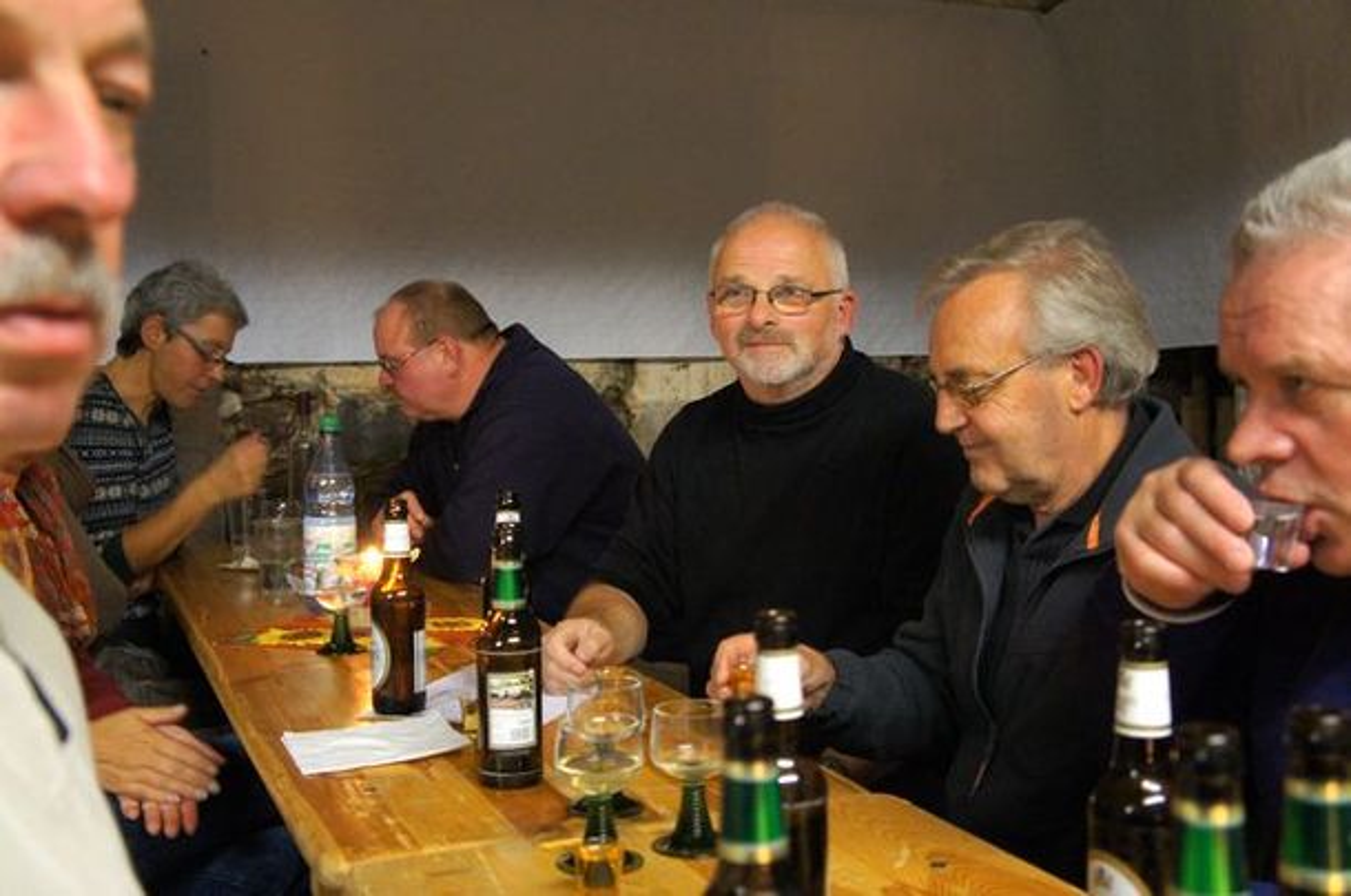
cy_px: 448
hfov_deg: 46.5
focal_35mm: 42
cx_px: 676
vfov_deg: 31.8
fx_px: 1574
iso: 1600
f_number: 4
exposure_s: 1/25
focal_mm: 28
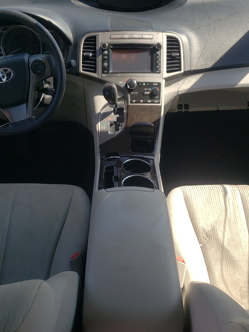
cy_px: 167
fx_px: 355
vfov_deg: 50.1
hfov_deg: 38.7
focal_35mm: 37
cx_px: 130
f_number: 1.5
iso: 50
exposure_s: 1/909
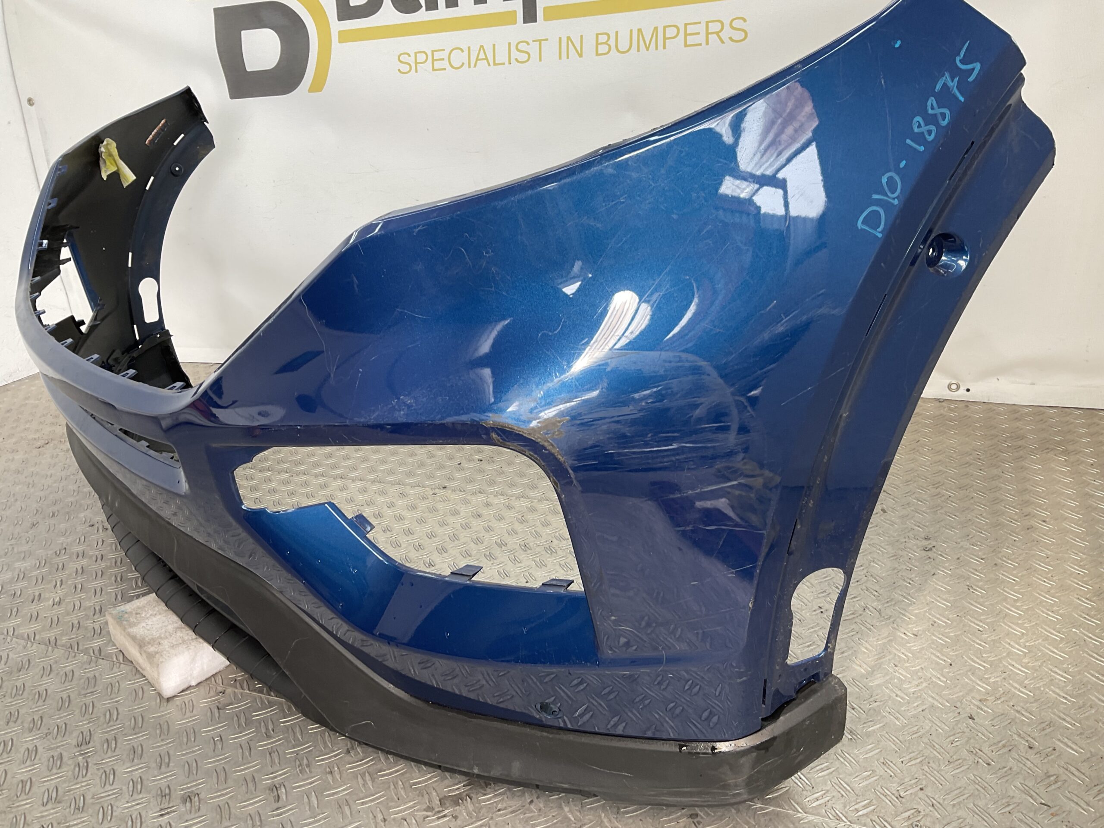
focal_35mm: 29
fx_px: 925
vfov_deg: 48.2
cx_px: 552
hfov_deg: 61.7
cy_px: 414
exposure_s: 1/100
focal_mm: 3
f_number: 1.8
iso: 20
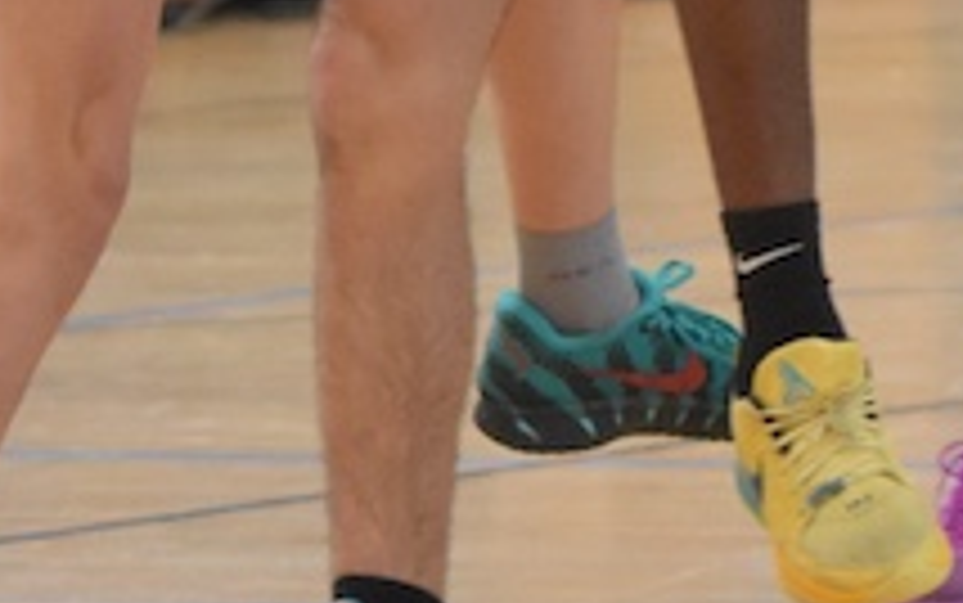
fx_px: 13471
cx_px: 767
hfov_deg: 4.1
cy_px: -873
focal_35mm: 513
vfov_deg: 2.5
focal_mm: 70
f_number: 2.8
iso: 3200
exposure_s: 1/1000
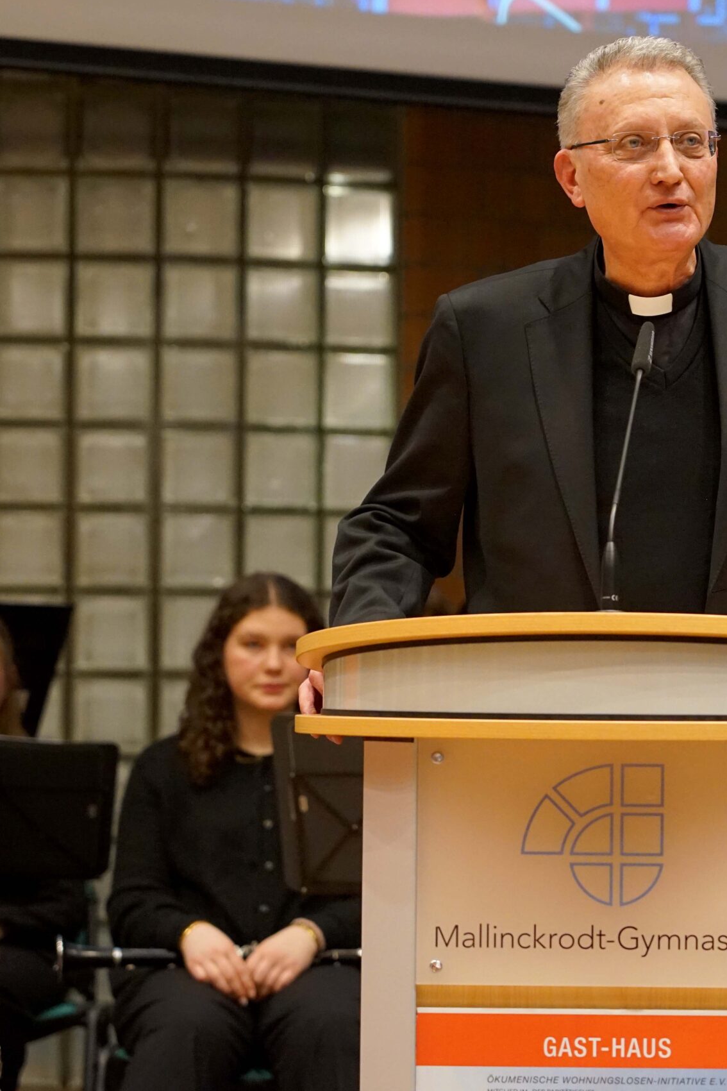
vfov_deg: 13.0
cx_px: 544
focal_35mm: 158
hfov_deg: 8.7
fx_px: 4786
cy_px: 546
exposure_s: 1/160
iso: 4000
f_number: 4
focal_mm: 105
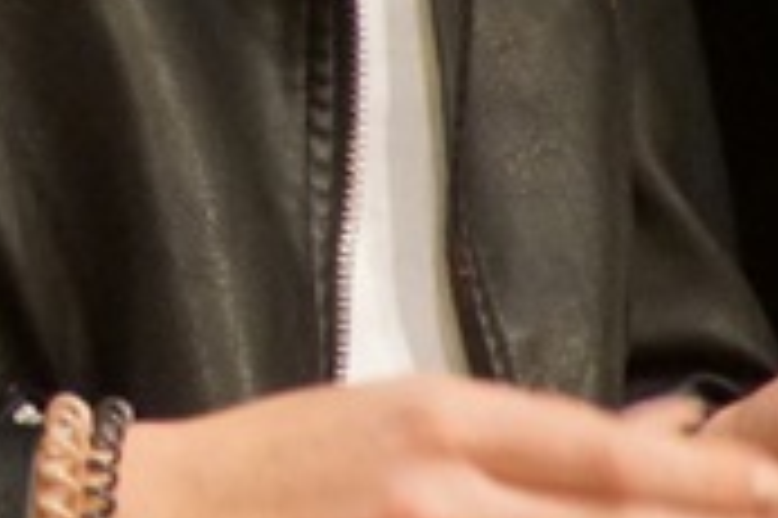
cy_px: -646
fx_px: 37502
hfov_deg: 1.2
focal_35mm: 1737
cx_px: -693
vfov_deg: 0.8
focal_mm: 200
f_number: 6.3
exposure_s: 1/100
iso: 3200
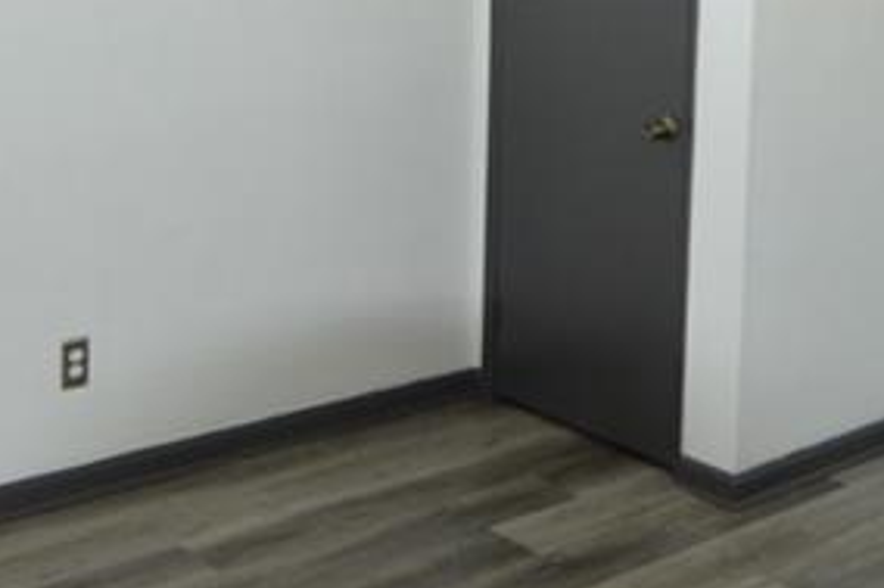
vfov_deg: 24.1
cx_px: 492
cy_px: 31
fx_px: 1325
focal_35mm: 54
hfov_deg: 36.8
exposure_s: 1/60
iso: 400
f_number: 3.5
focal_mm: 10
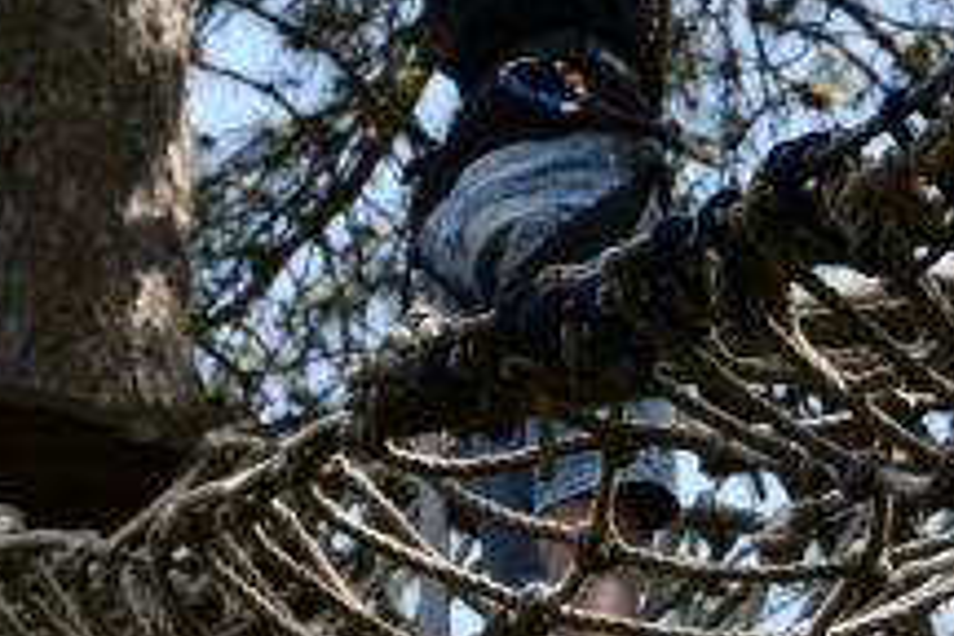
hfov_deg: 2.8
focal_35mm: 746
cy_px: 2
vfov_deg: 1.8
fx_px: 19767
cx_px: 601
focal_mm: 105
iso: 110
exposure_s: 1/250
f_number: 8
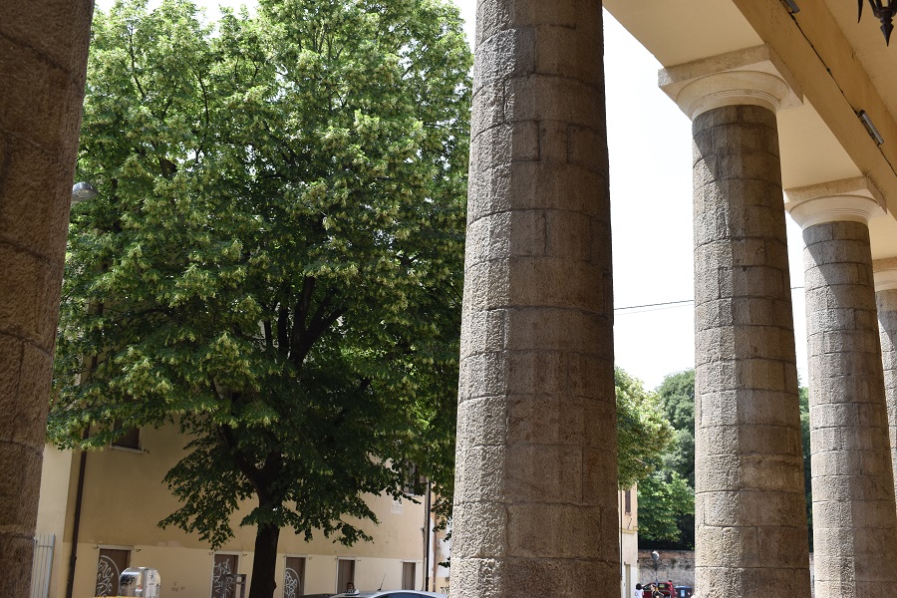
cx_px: 448
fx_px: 1009
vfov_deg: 33.0
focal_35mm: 40
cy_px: 299
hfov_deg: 47.9
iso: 250
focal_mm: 27
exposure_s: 1/250
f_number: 8
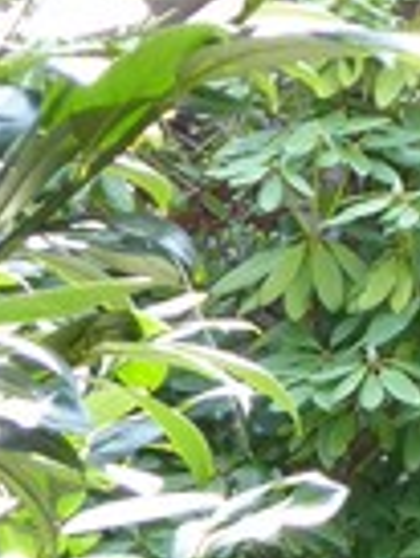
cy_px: -159
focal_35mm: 215
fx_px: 3473
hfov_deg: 6.6
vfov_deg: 9.1
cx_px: 946
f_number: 3.9
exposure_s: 1/60
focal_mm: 7.8
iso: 160
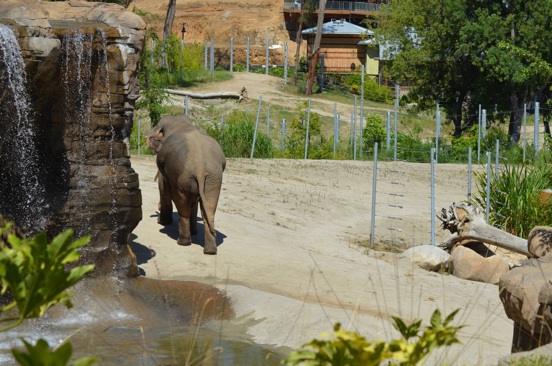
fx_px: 1722
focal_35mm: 112
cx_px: 276
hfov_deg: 18.2
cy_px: 183
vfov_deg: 12.1
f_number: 8
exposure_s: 1/800
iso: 200
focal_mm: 75
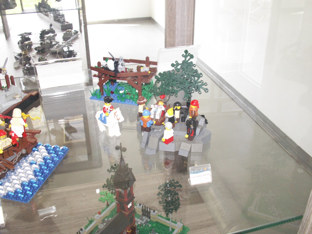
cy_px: 117
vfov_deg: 40.7
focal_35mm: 35
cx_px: 156
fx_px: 315
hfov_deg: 52.6
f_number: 2.8
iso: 125
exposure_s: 1/60
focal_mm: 5.86
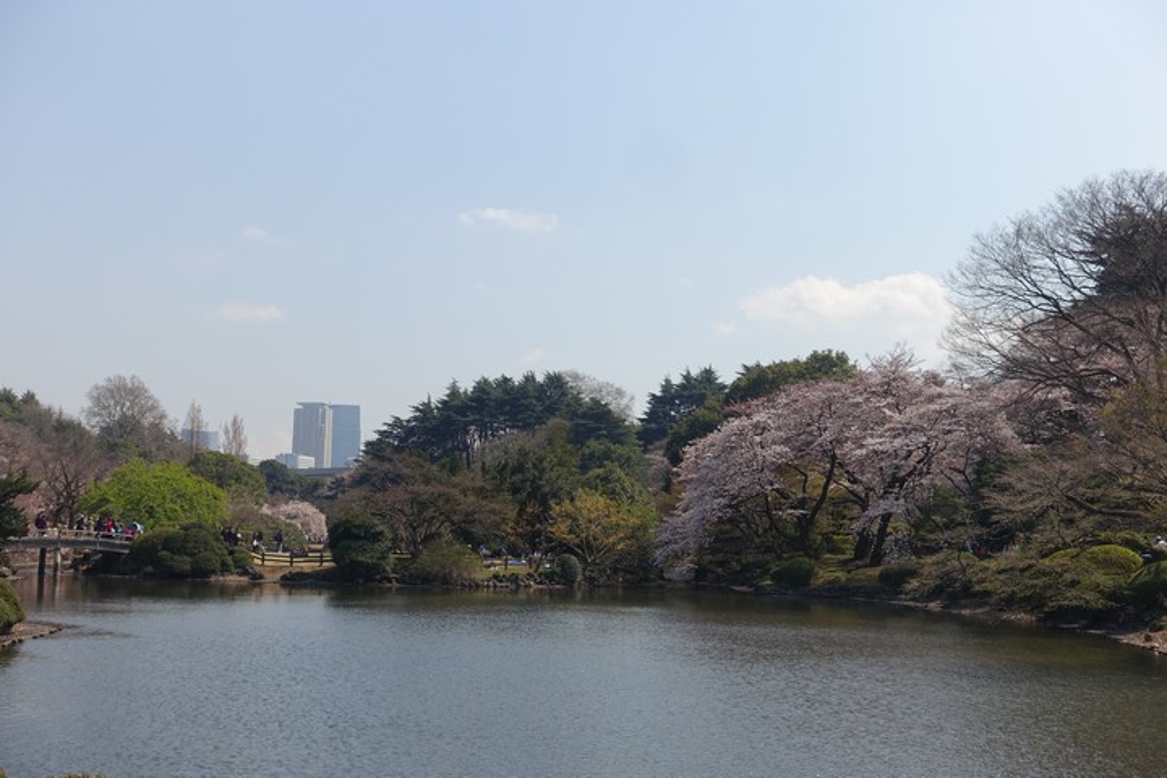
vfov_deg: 28.6
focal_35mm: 47
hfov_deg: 41.9
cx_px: 584
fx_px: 1523
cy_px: 389
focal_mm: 17.27
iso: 125
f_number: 5.6
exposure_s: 1/640
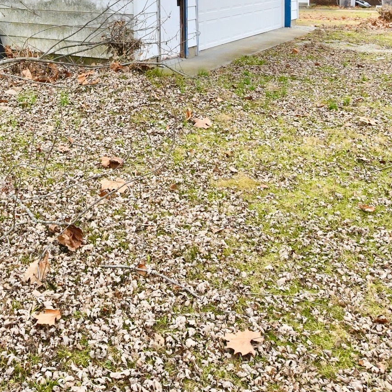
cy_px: -13
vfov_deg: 33.8
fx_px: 577
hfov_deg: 35.7
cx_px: 55
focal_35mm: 45
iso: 640
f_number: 7.1
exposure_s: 1/200
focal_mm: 10
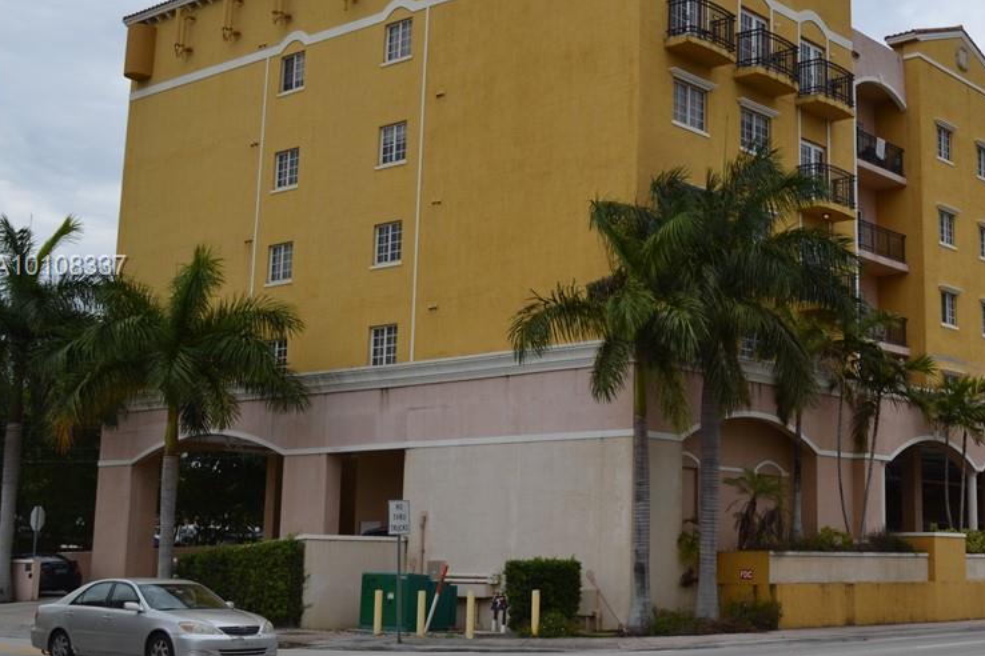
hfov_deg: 36.8
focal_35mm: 53
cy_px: 268
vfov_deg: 25.5
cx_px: 713
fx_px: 1450
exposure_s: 1/200
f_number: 8
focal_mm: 24
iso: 100
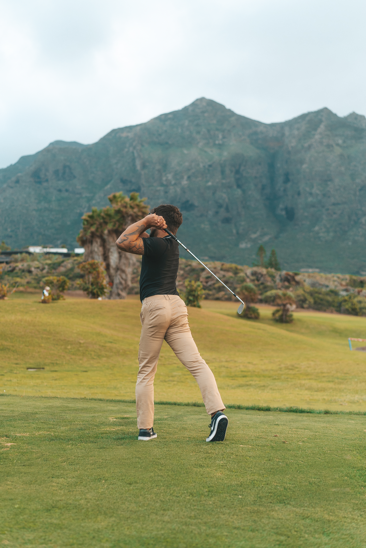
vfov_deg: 36.2
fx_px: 838
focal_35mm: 55
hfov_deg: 24.6
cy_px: 274
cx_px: 183
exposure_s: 1/800
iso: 250
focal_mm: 55
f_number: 2.8
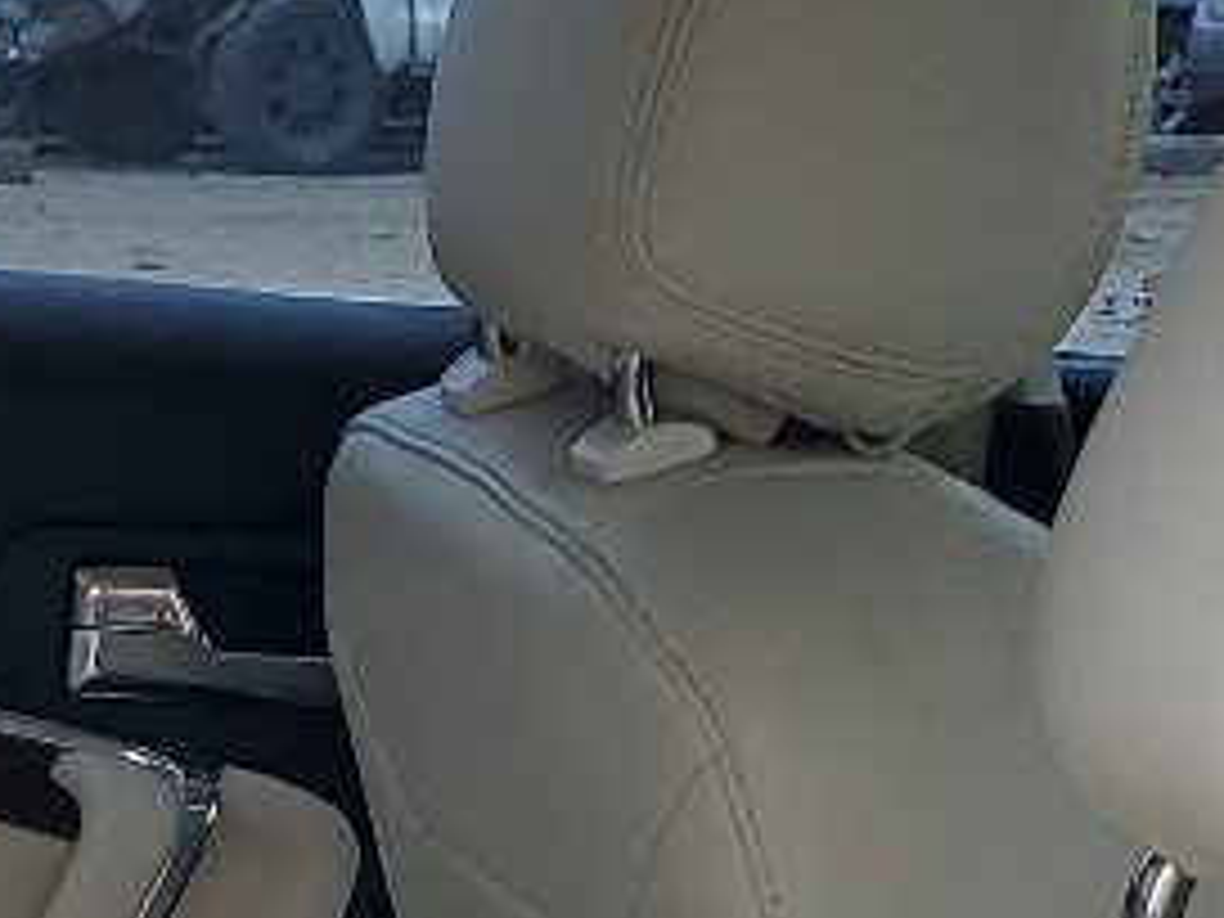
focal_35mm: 153
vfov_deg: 9.1
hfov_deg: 12.7
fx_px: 5410
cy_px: 1818
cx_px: -63
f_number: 1.5
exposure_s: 1/1000
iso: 50
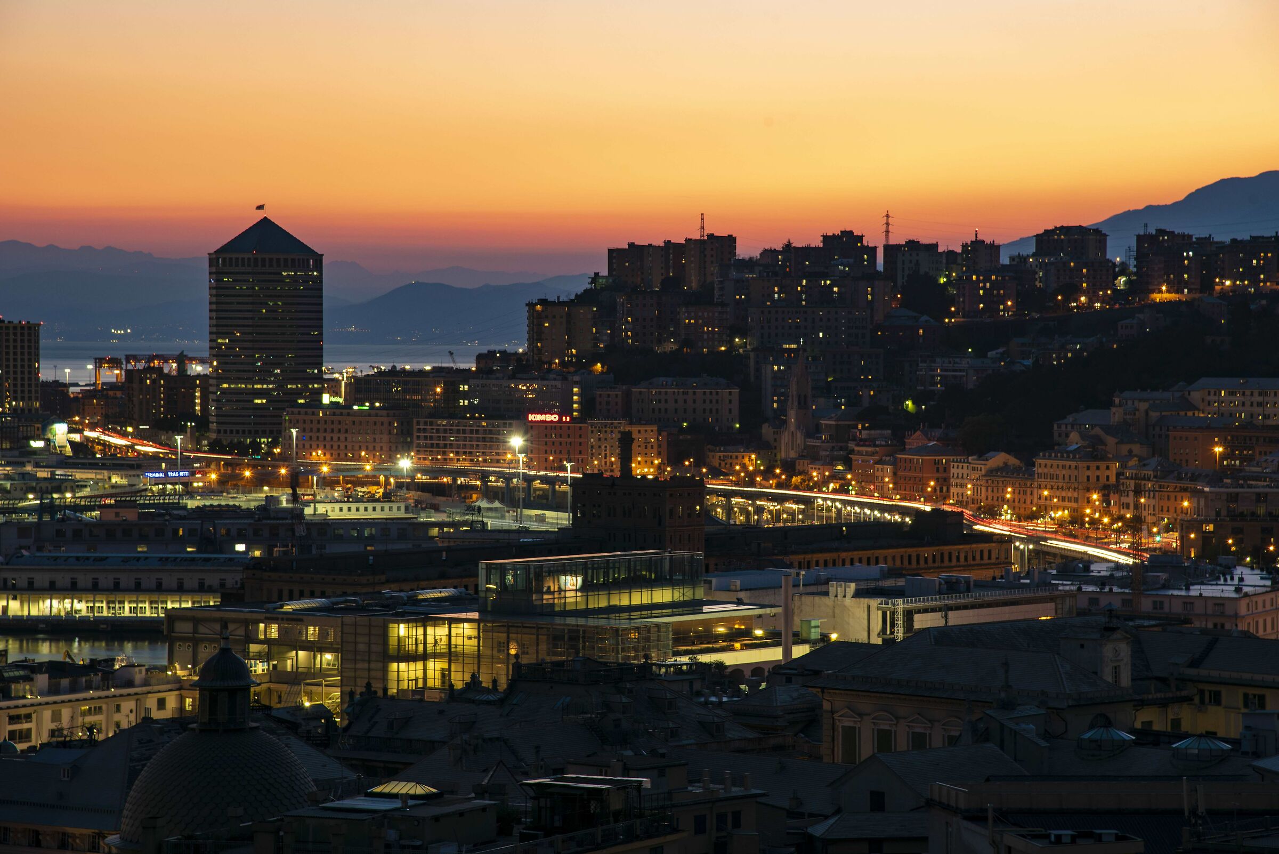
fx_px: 4265
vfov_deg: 11.4
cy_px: 427
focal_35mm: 120
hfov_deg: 17.1
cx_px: 640
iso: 100
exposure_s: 3
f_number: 9
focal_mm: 120
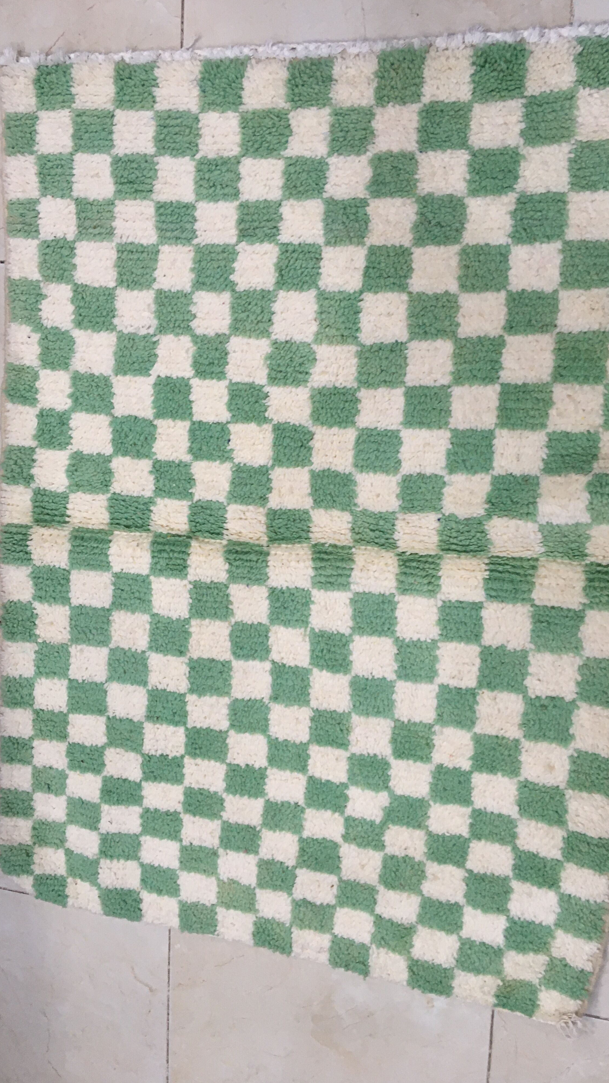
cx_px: 305
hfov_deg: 36.7
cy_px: 541
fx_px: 919
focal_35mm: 32
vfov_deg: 61.0
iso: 80
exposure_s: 1/33
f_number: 2.2
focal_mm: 4.15
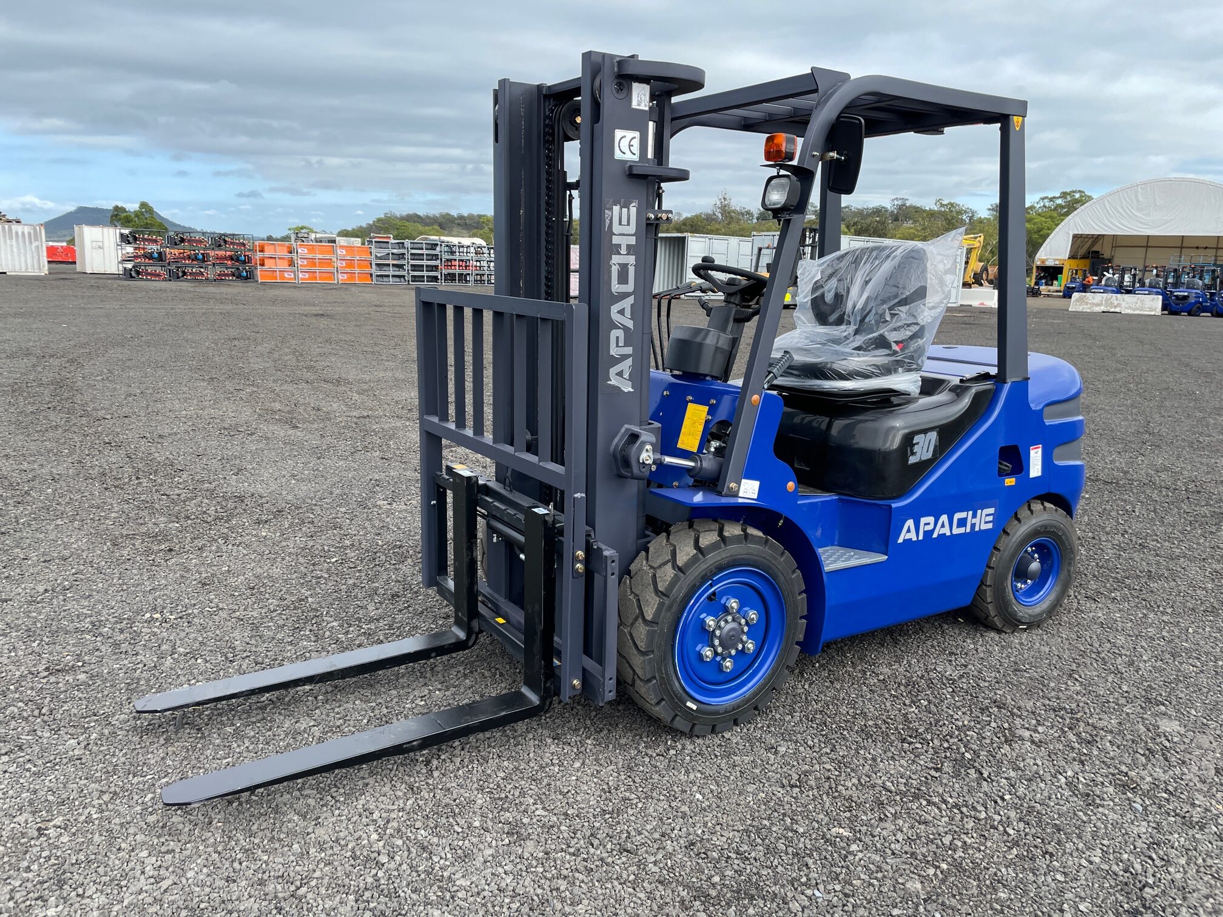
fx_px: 919
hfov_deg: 67.3
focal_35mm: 26
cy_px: 458
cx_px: 612
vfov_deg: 53.1
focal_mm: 4.2
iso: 32
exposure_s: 1/1247
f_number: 1.6
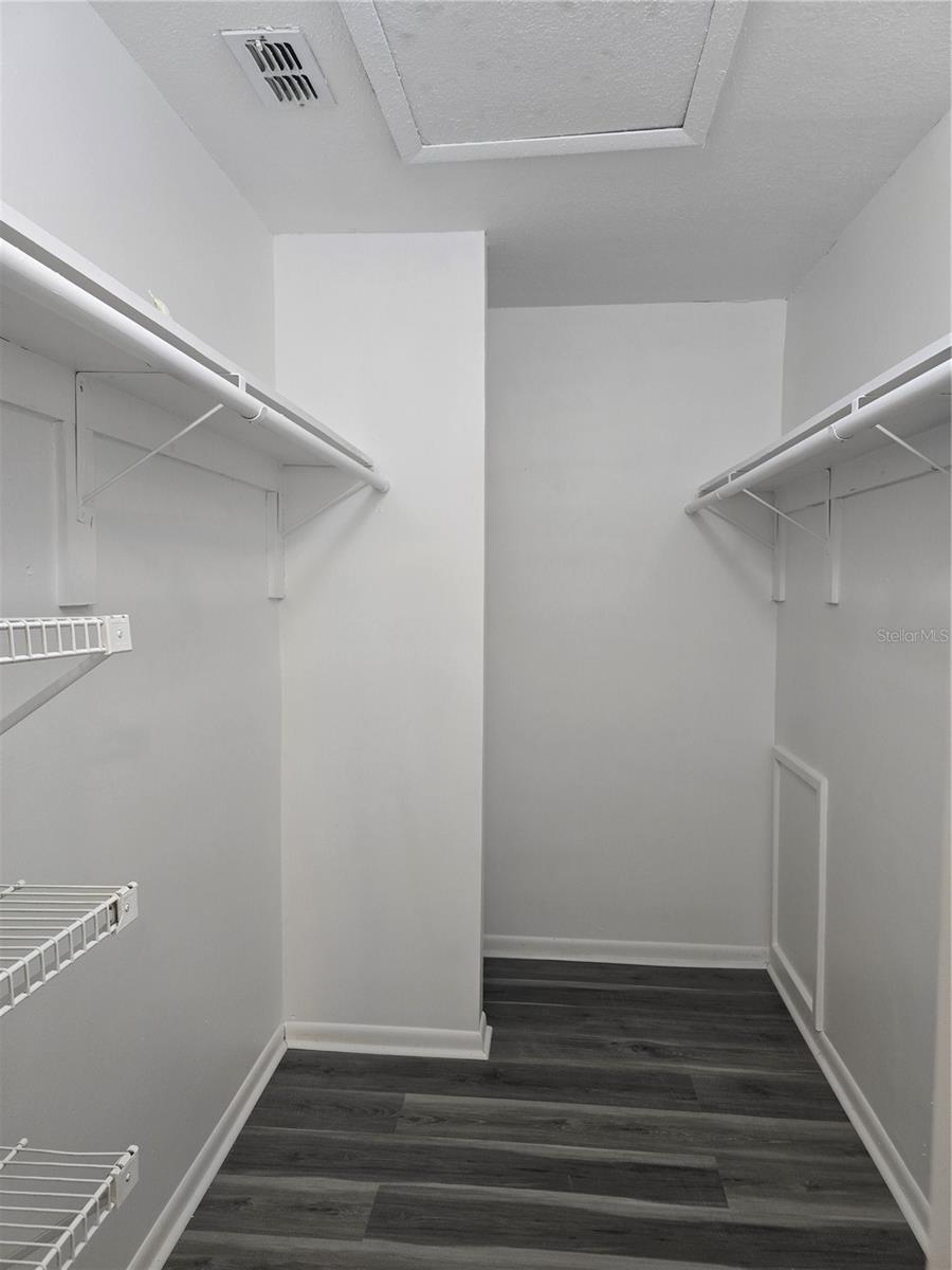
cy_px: 635
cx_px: 476
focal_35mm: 23
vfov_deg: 73.9
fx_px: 843
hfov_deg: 58.9
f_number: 1.7
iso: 320
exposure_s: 1/120
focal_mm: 6.3
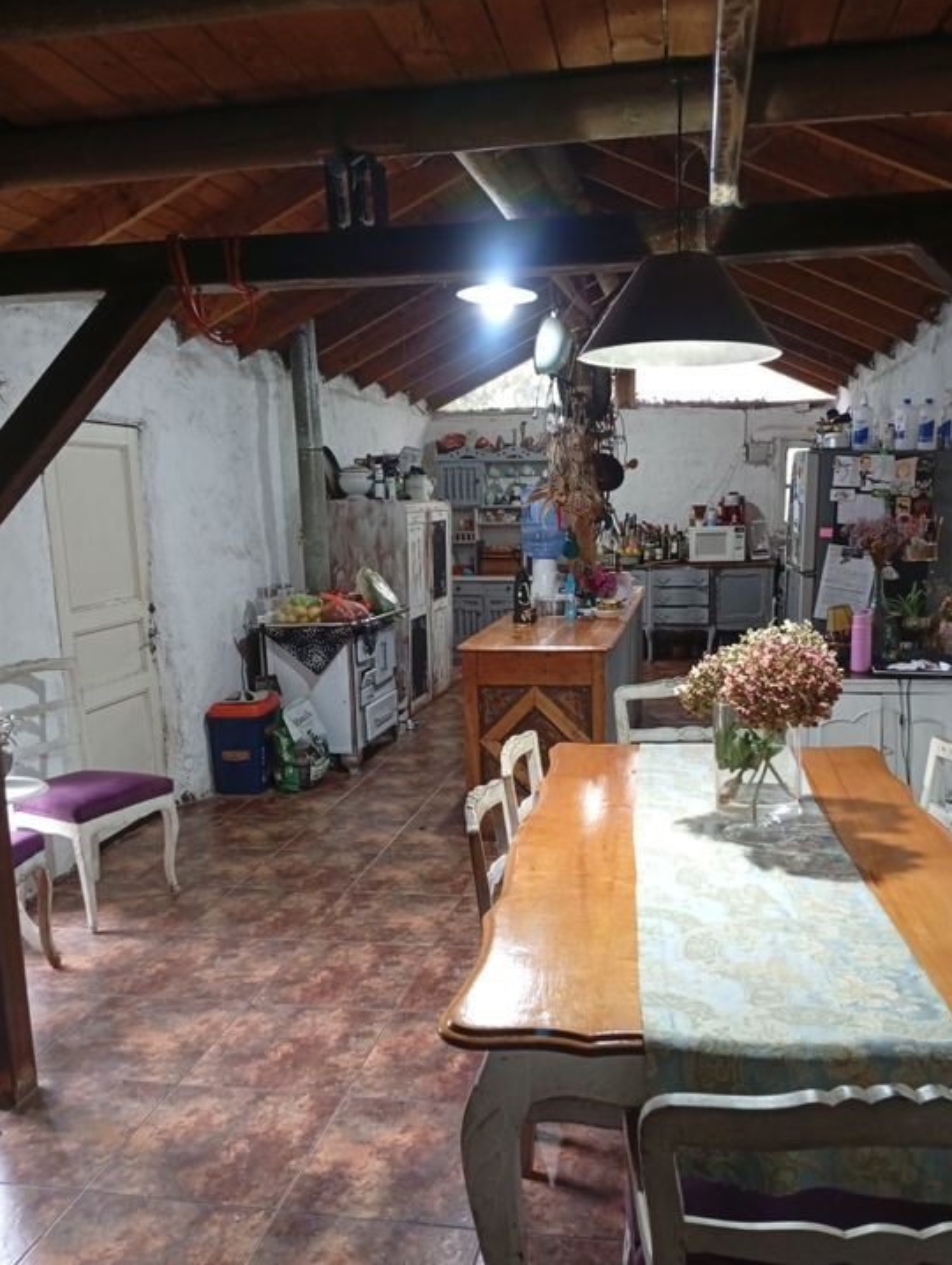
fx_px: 1097
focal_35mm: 30
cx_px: 525
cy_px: 670
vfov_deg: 59.8
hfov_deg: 46.8
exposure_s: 1/20
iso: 914
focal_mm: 3.98
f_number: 1.8
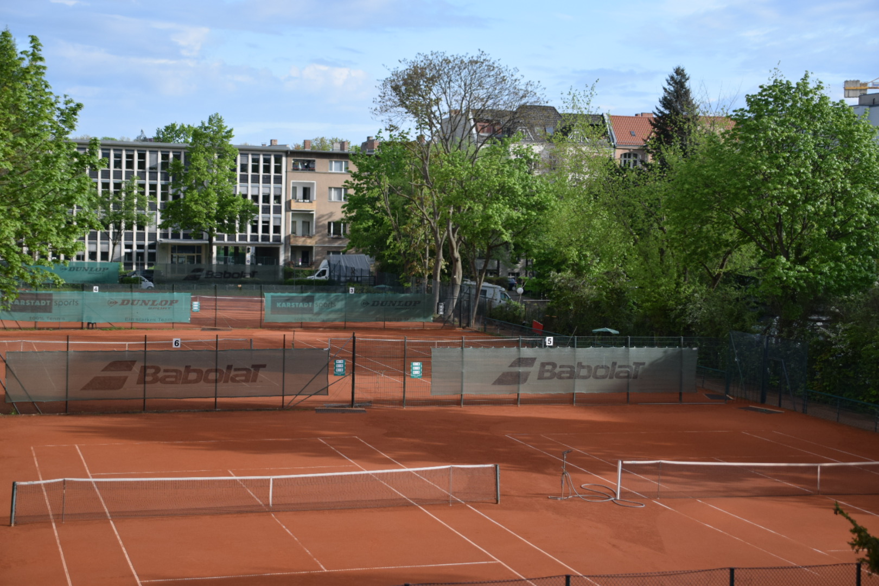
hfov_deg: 33.4
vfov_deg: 22.6
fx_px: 1465
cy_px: 293
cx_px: 440
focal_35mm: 60
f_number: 4.5
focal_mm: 40
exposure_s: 1/1000
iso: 400
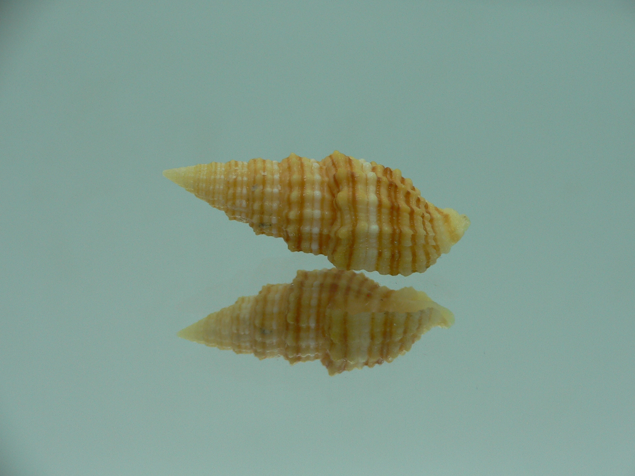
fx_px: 679
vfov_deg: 38.7
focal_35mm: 37
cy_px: 246
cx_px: 331
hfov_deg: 50.1
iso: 80
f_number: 2.8
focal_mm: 4.6
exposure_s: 1/80
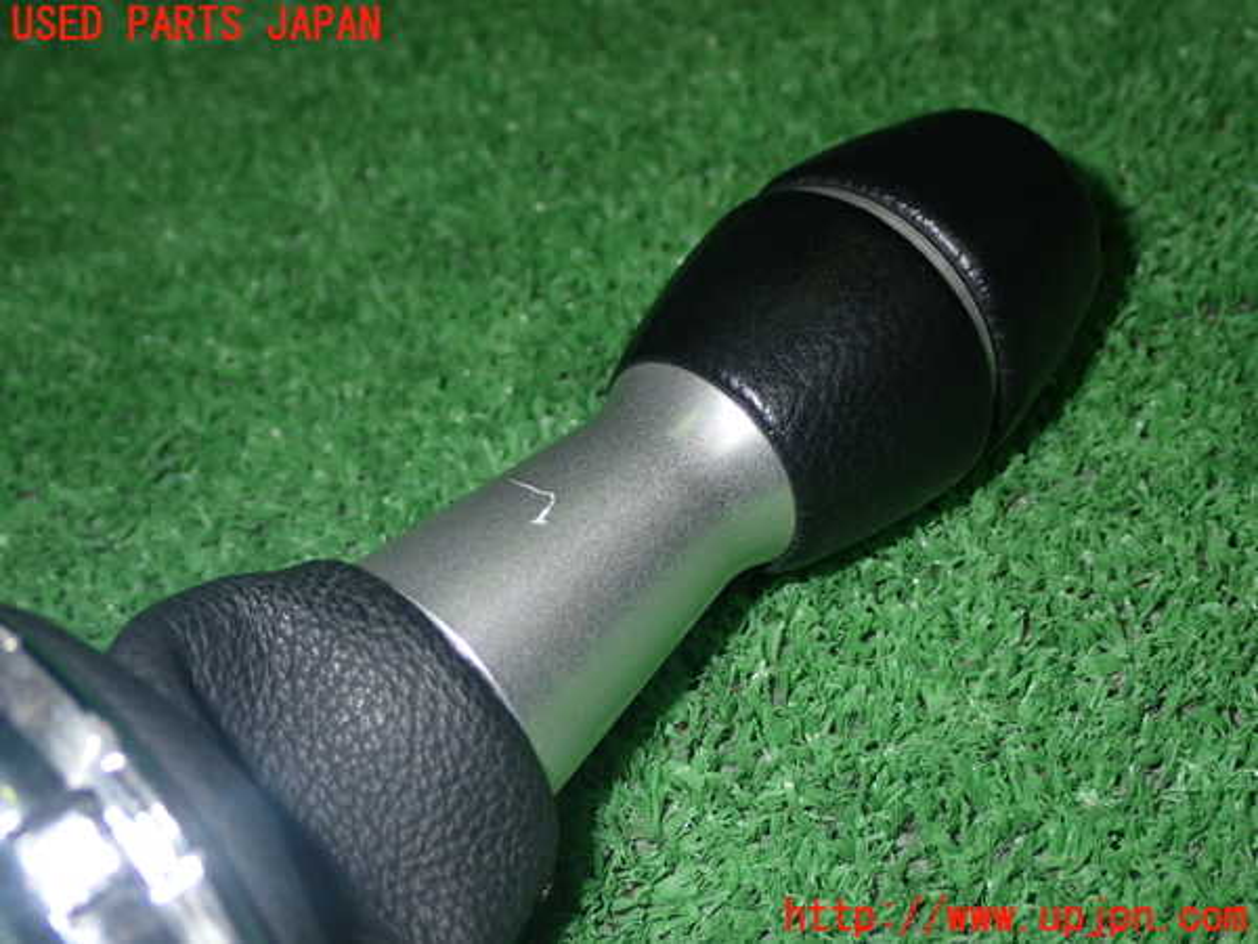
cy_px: 472
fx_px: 1962
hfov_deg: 35.5
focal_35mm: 54
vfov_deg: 27.0
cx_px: 629
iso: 320
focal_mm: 9.65
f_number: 10
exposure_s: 1/50
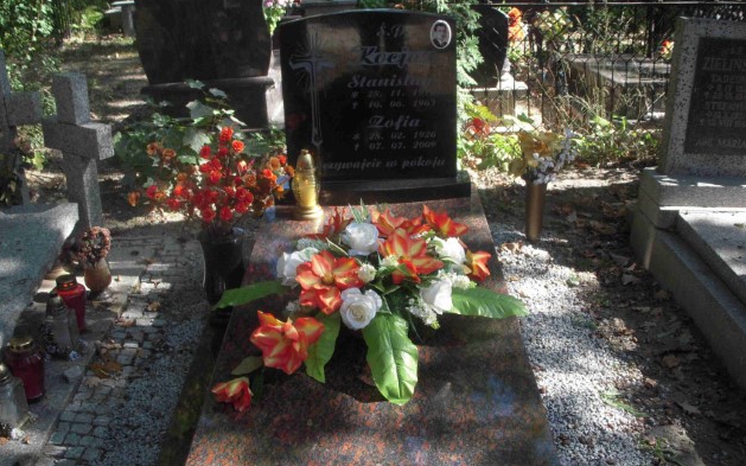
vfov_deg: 31.2
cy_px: 243
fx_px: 833
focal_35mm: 41
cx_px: 371
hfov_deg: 48.2
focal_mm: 6.3
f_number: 3.3
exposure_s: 1/160
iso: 100
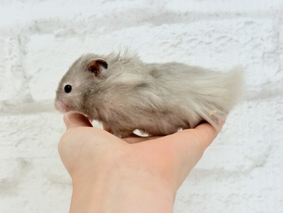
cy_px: 106
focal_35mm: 52
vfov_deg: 28.0
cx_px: 142
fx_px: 425
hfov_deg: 36.8
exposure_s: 1/100
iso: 80
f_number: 1.6
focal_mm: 5.96
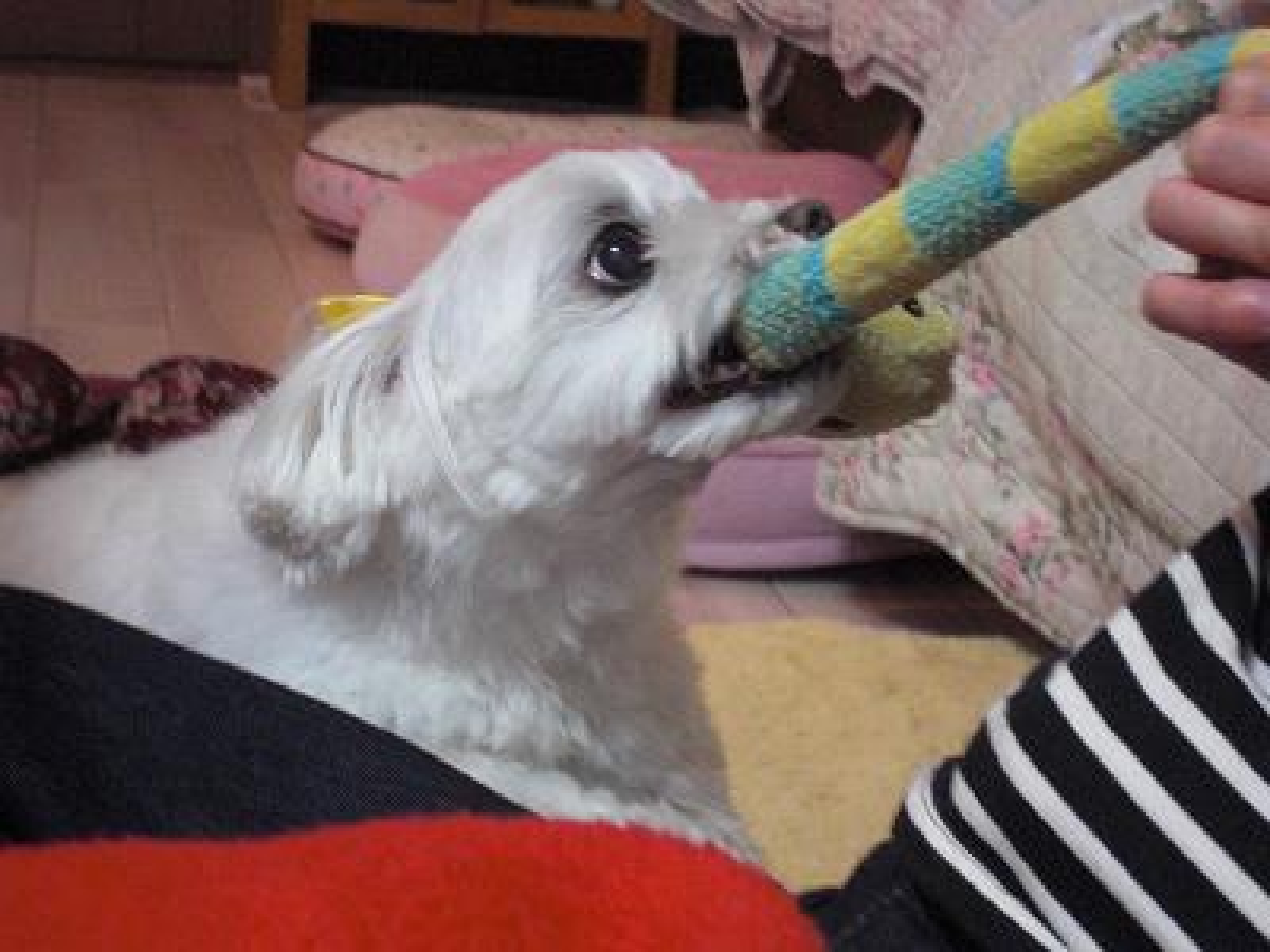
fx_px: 3412
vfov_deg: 15.9
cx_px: 635
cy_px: 476
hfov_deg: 21.1
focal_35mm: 93
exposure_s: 1/20
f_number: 5.2
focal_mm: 16.5
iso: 800
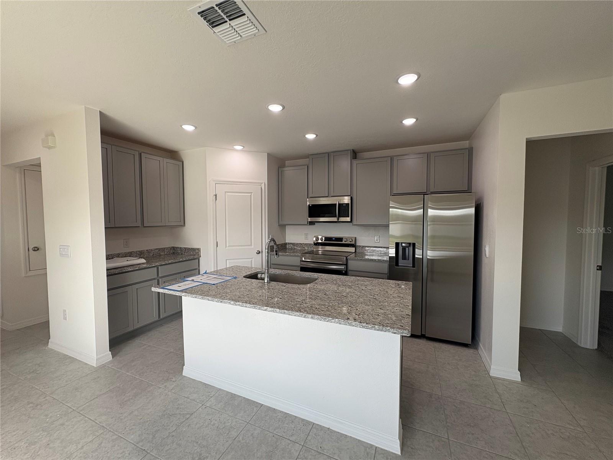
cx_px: 306
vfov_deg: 85.7
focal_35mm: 14
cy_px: 230
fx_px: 248
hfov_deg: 102.1
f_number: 2.2
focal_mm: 2.22
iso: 64
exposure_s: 1/120
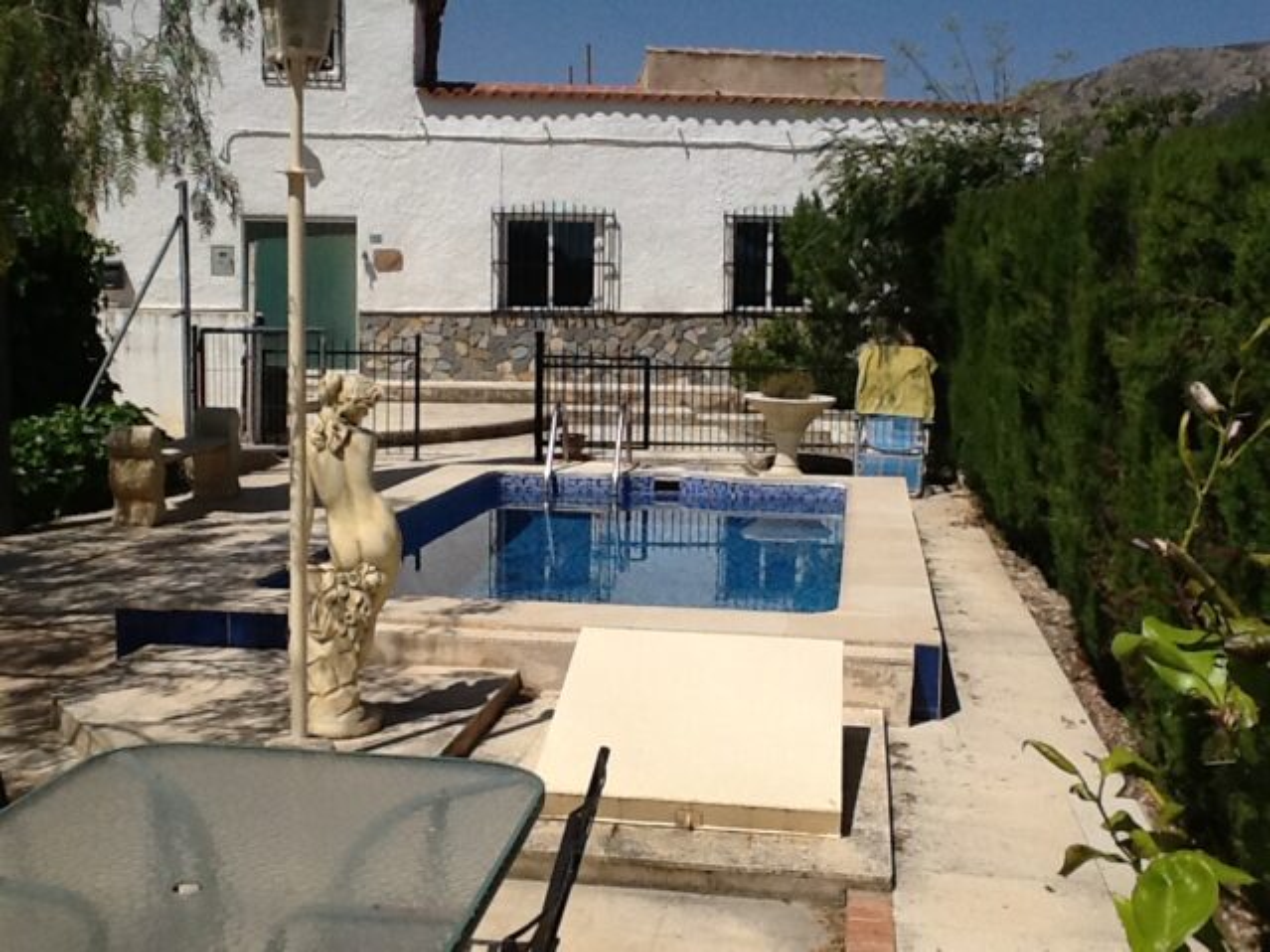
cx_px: 635
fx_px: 1614
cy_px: 476
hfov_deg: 43.0
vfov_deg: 32.9
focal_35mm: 44
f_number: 2.4
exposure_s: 1/4464
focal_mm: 2.03
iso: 40
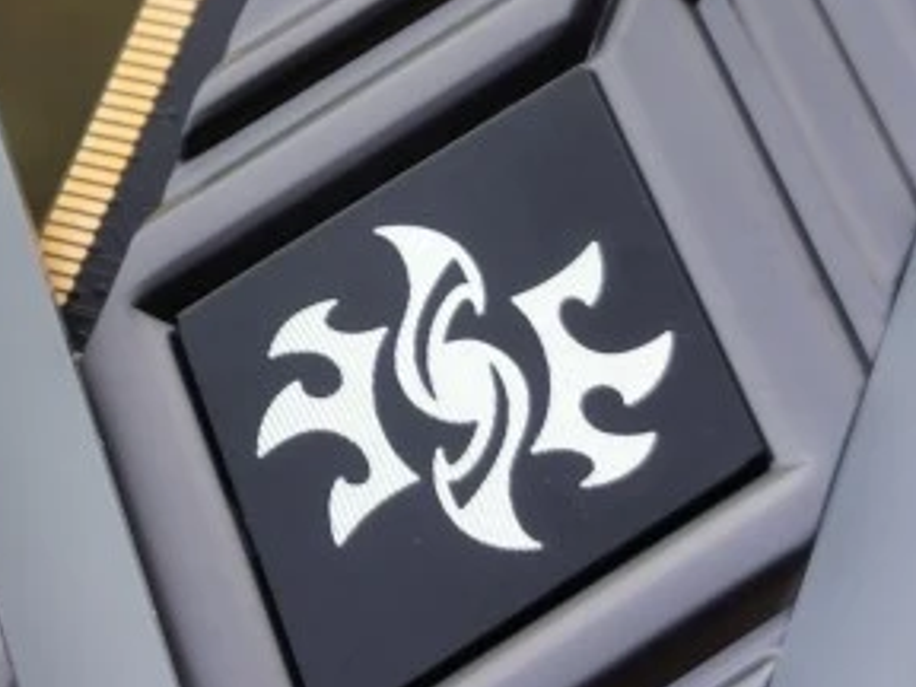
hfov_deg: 13.0
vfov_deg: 9.8
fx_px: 3969
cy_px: 13
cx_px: 3
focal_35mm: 150
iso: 50
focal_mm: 5.56
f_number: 1.6
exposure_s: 1/909
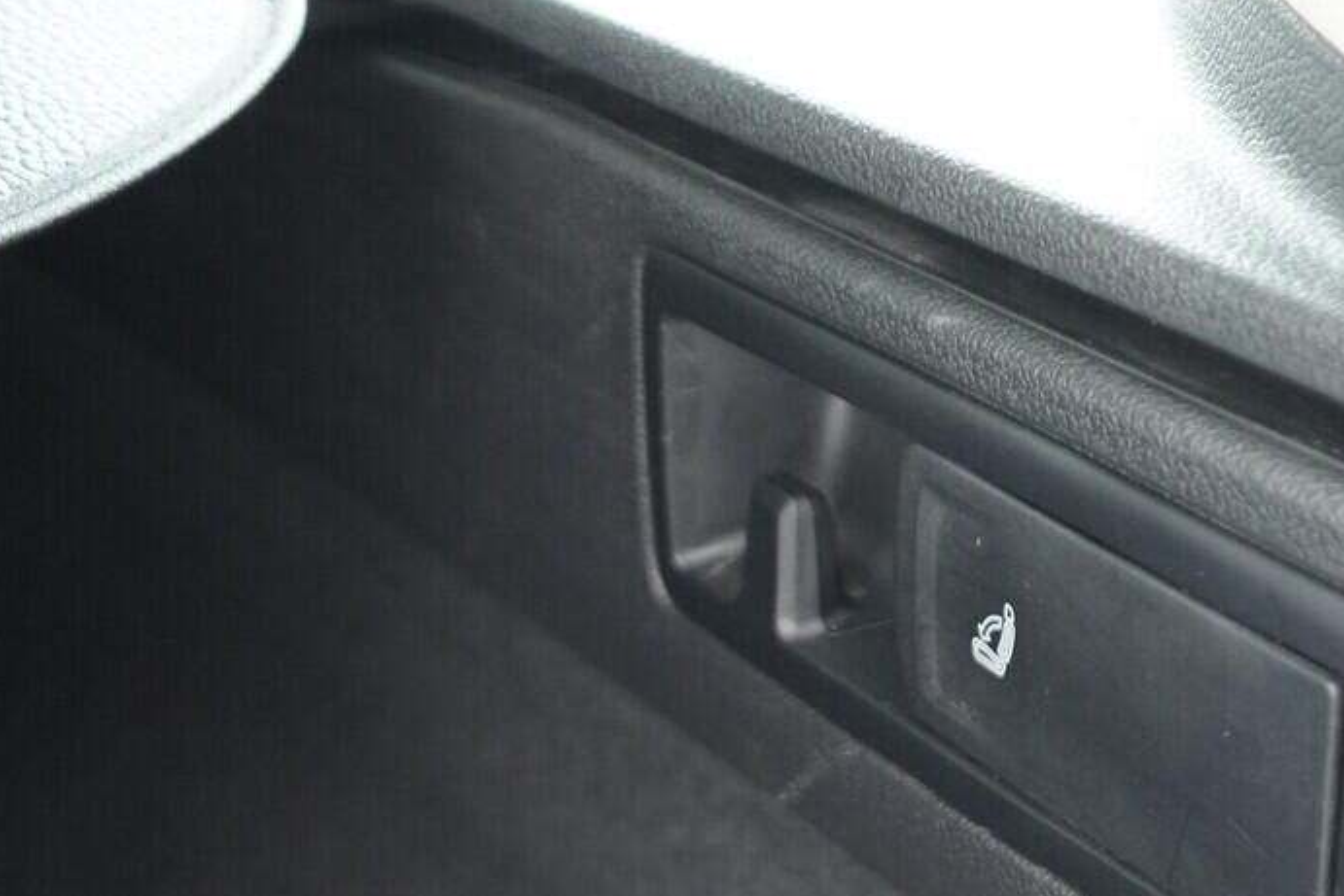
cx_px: 971
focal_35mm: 75
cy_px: 692
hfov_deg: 26.7
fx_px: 2800
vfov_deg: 18.1
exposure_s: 1/40
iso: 1250
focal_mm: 24
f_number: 2.8
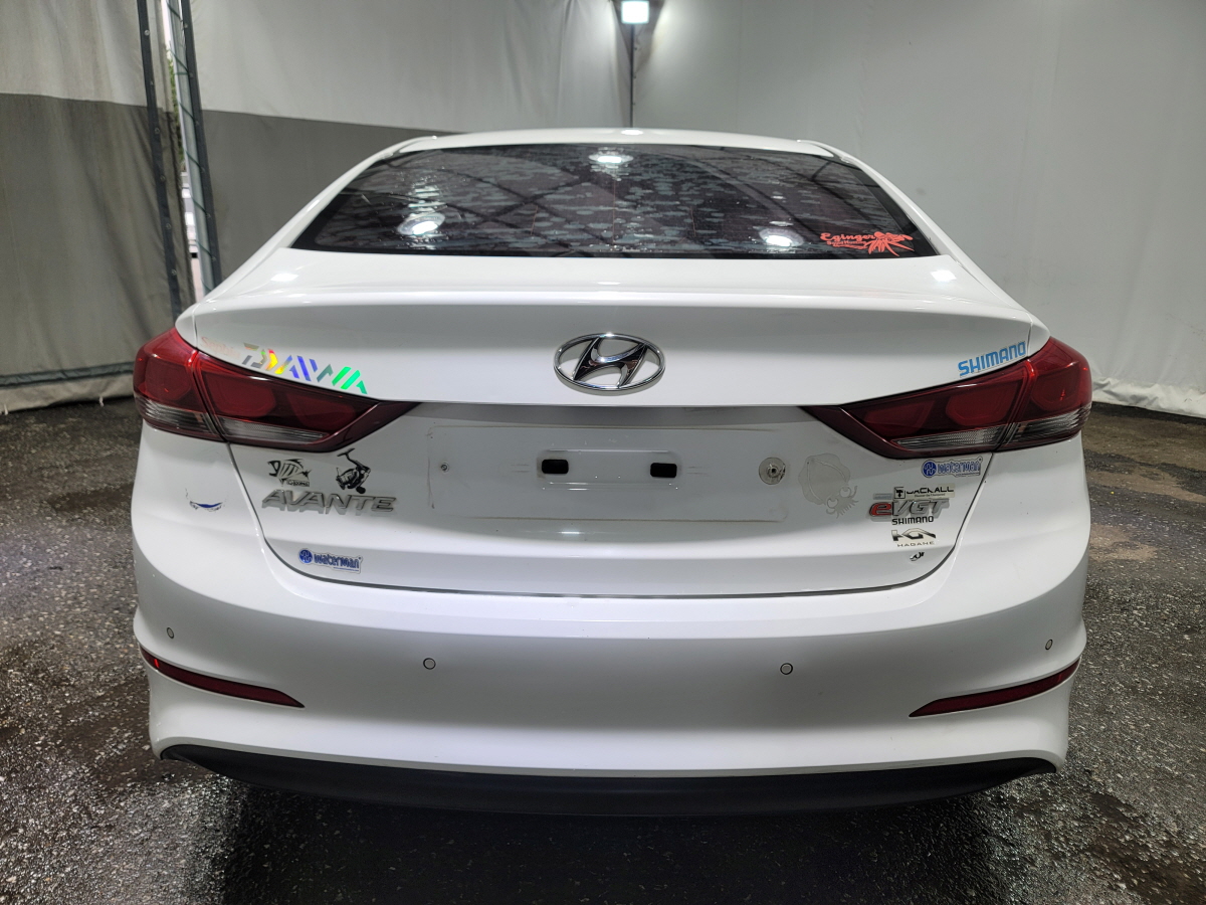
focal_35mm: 25
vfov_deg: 54.9
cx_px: 603
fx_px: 871
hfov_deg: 69.4
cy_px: 452
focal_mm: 7
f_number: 1.8
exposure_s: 1/120
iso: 25
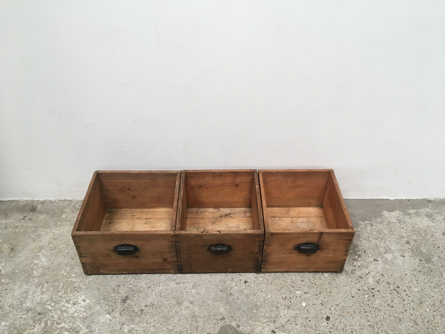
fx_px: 373
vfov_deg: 48.2
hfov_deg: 61.7
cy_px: 167
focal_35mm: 29
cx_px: 222
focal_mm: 4.15
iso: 50
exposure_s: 1/33
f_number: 2.2
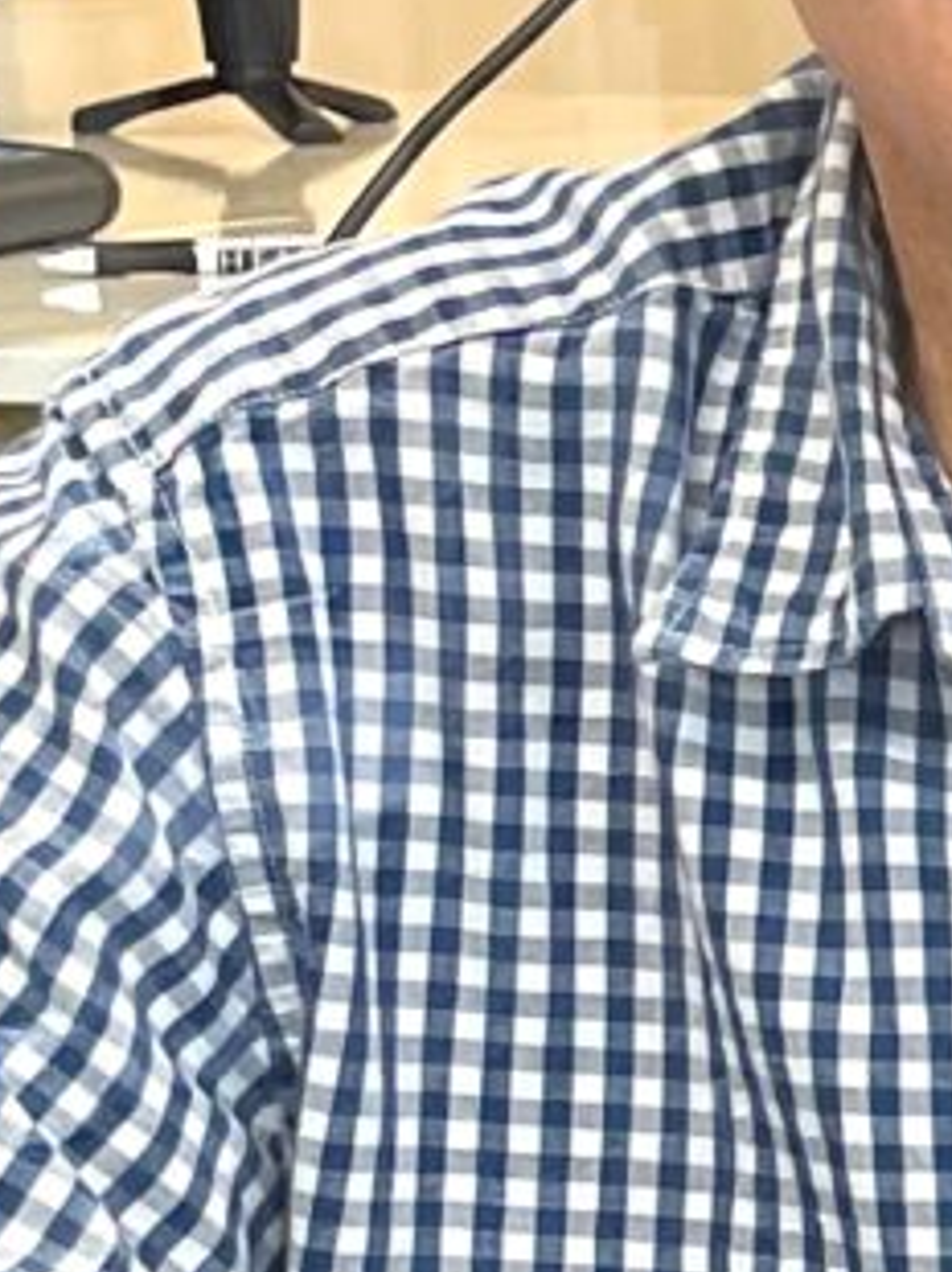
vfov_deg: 11.3
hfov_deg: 7.9
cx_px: 2368
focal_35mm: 172
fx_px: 6316
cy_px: 1469
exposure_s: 1/120
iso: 125
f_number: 1.6
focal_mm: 4.2
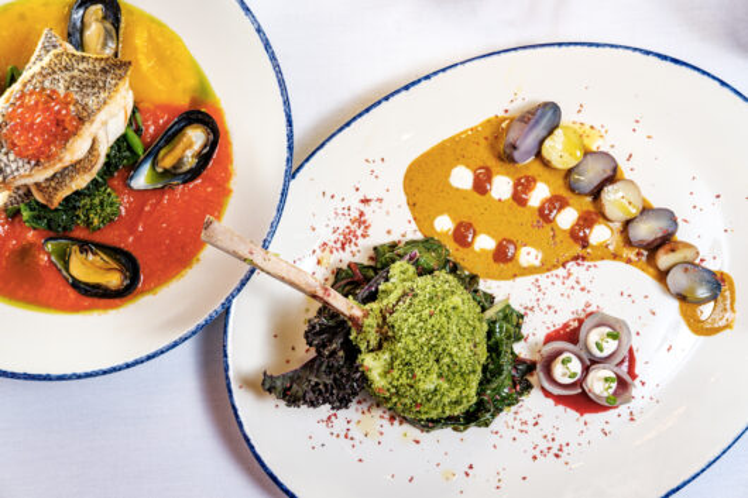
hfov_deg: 37.5
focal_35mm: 53
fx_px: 1101
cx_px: 374
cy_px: 249
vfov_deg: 25.5
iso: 320
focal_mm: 35
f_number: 8
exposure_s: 1/30
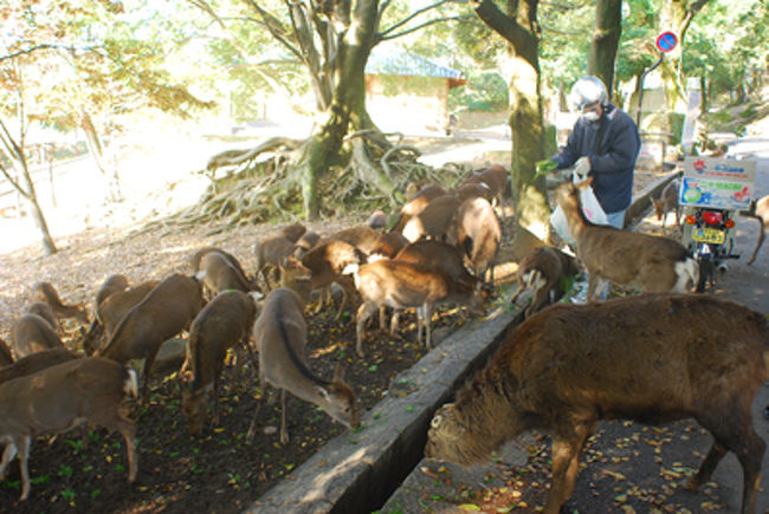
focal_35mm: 30
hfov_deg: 61.9
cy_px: 257
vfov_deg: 43.7
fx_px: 642
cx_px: 384
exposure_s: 1/25
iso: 100
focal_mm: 20
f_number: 2.8
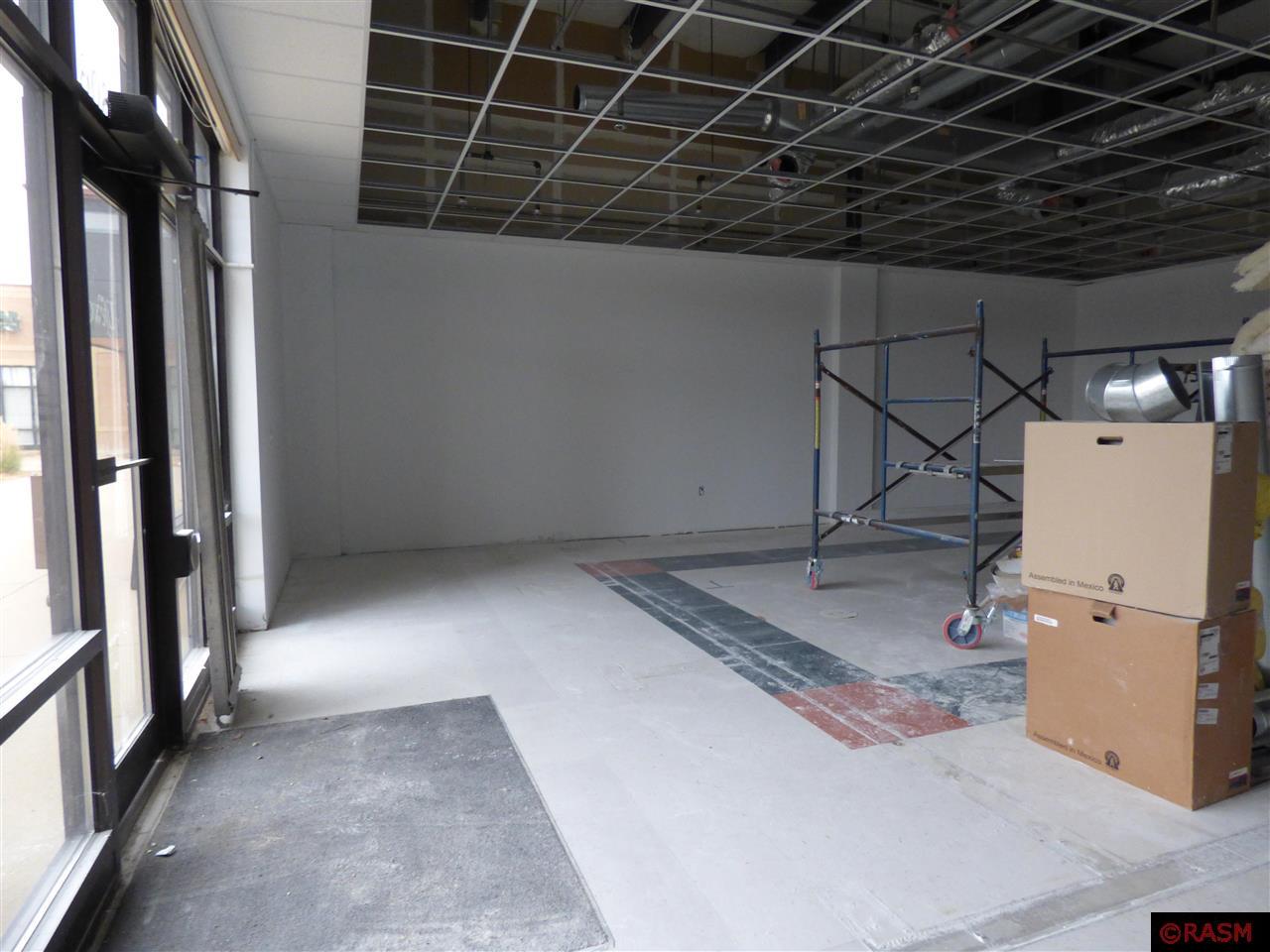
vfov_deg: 66.0
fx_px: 734
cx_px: 635
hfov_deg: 81.7
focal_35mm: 20
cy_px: 476
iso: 400
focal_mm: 3.58
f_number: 2.8
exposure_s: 1/30
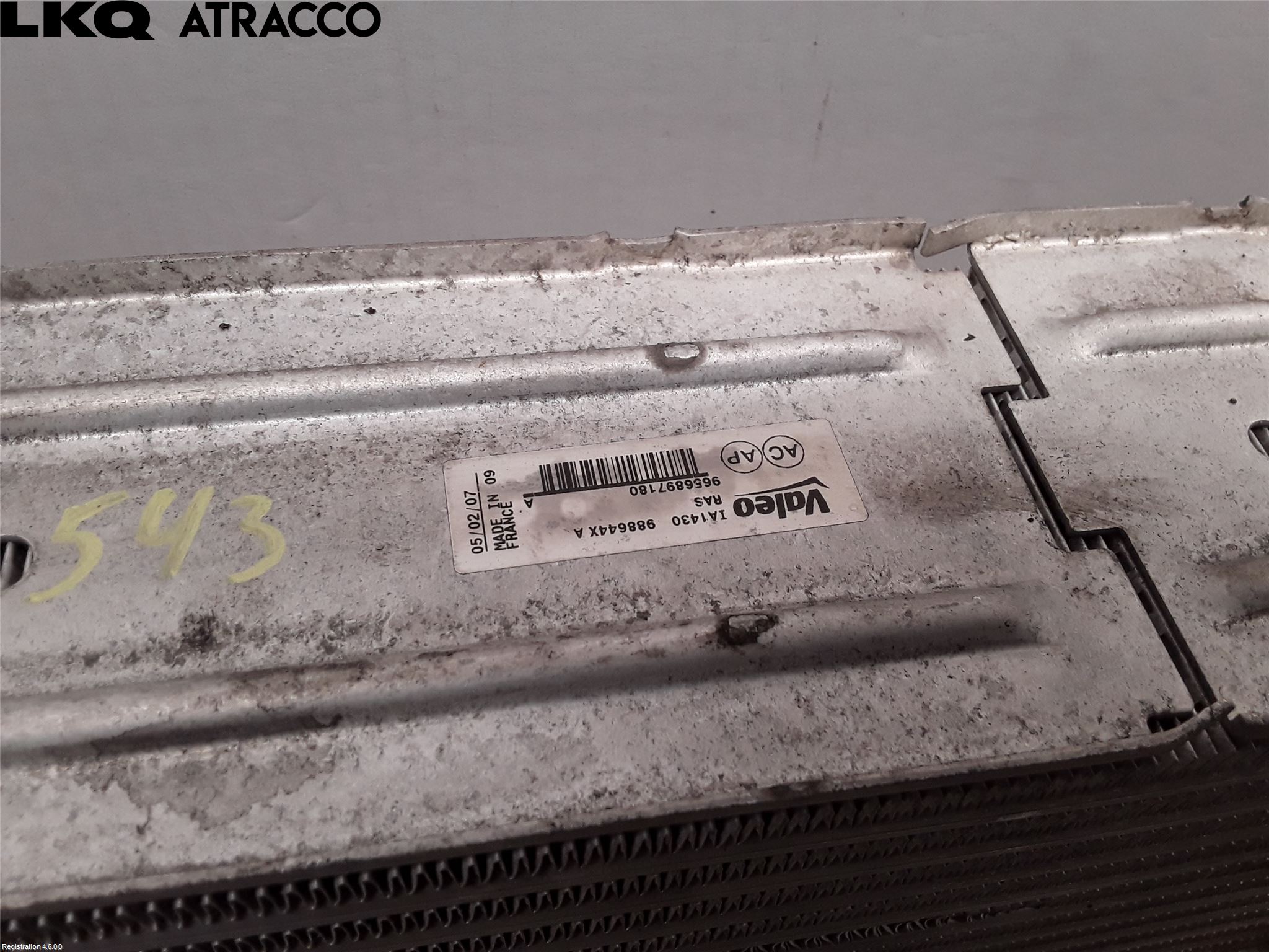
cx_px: 634
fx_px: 1026
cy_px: 476
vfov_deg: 49.7
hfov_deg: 63.4
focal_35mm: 28
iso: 100
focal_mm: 2.91
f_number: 1.9
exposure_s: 1/153
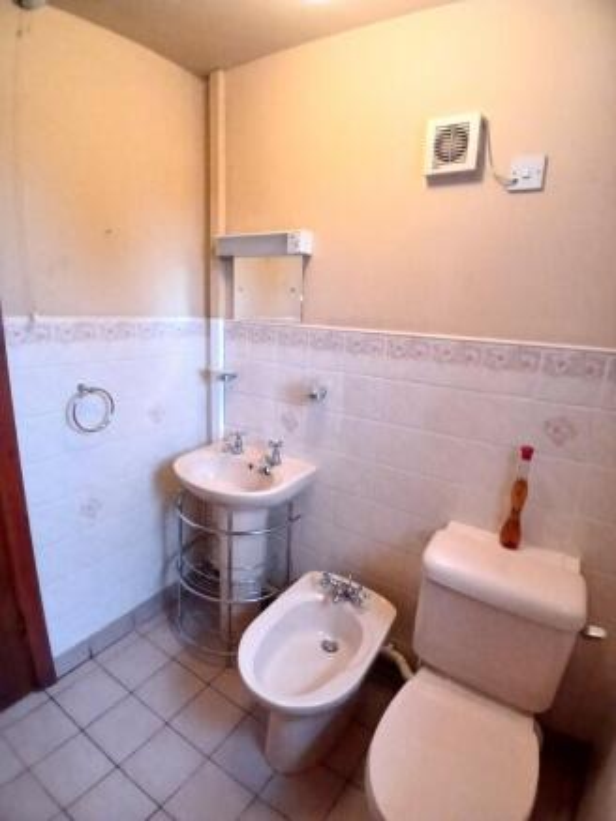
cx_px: 308
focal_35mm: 17
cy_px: 410
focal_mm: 1.4
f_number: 2.2
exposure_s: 1/25
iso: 400
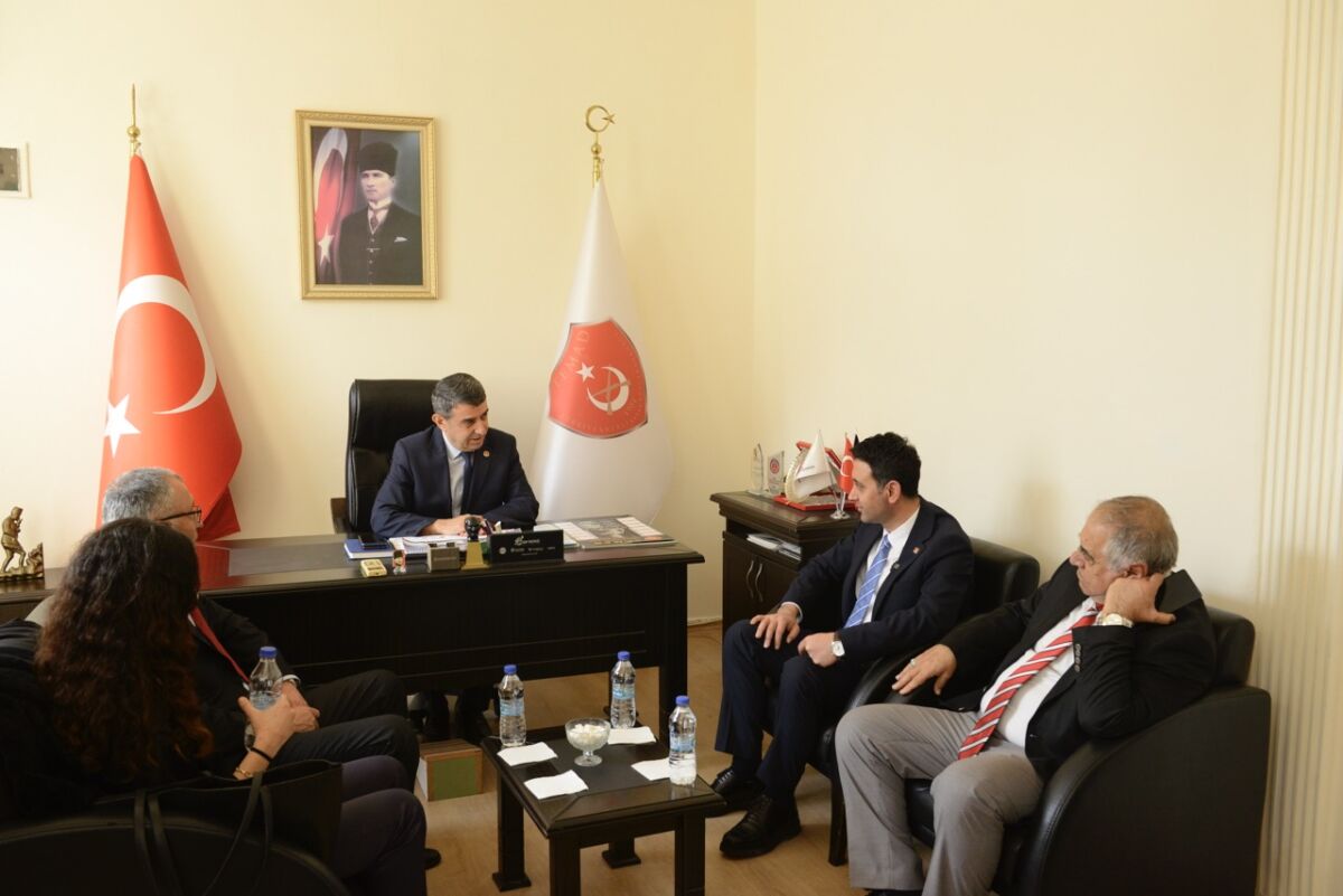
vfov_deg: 41.1
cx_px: 672
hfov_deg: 58.7
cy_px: 448
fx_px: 1194
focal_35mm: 32
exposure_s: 1/160
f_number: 5
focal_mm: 32
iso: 1600
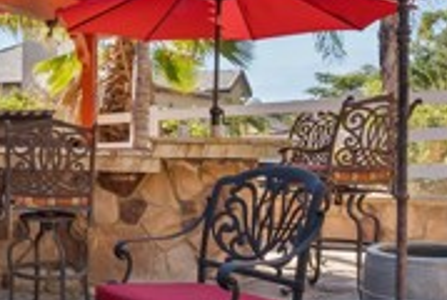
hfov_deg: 36.1
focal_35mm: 50
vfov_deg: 27.1
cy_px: 134
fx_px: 622
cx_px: 12
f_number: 9
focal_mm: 14
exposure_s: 1/60
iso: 250
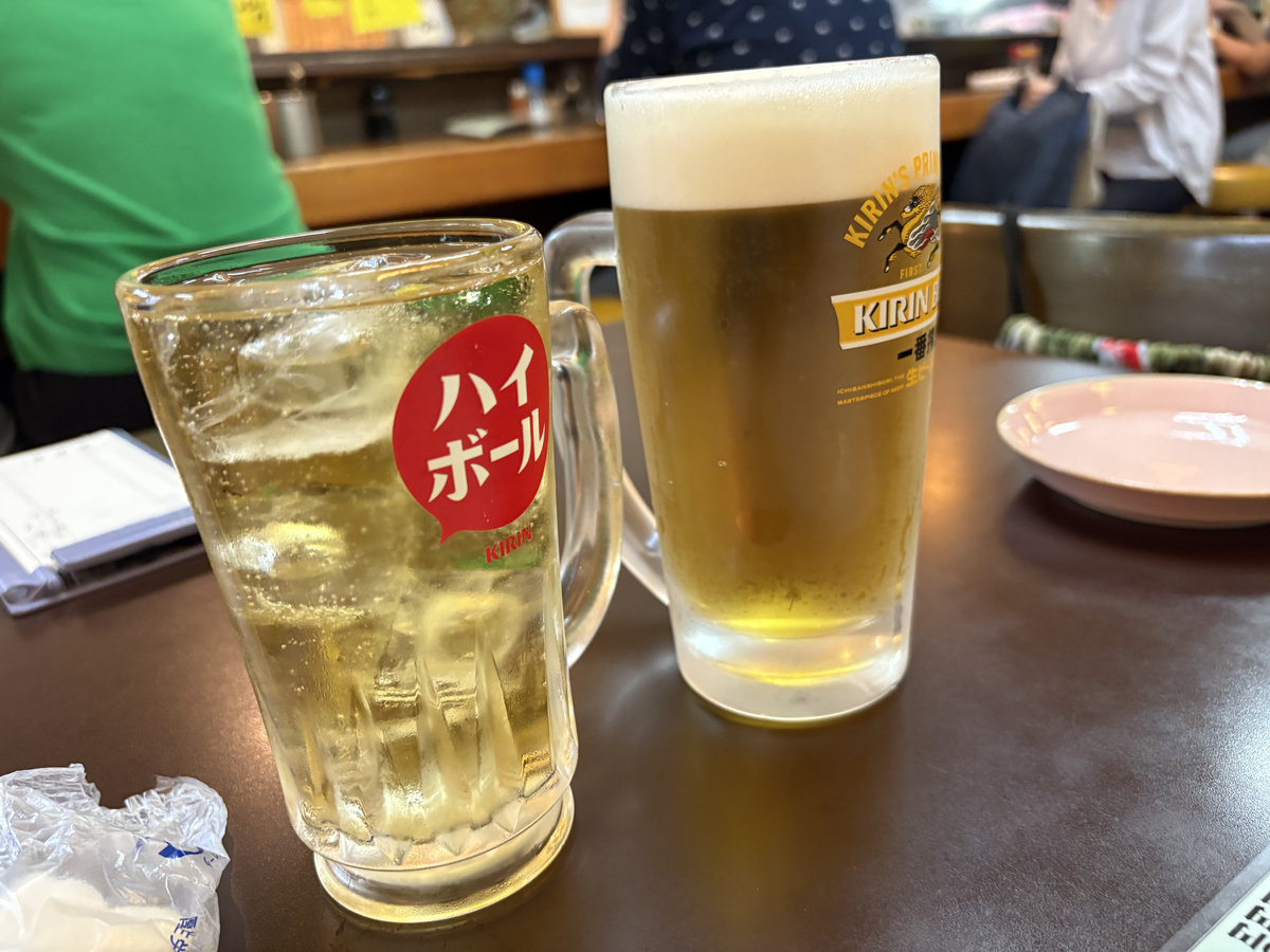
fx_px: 954
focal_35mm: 26
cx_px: 635
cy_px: 476
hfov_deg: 67.3
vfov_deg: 53.1
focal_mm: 5.96
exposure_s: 1/60
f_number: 1.6
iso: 320
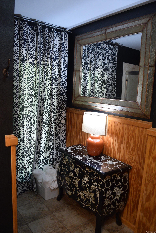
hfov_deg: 47.9
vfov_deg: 67.4
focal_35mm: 27
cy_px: 116
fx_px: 175
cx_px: 78
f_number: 3.5
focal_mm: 18
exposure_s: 1/80
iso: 800
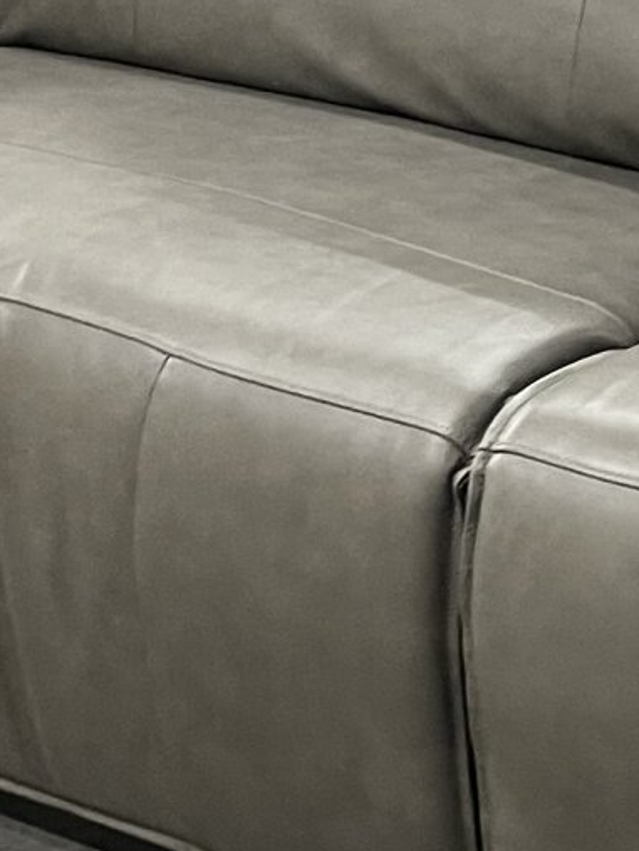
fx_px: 3101
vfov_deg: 15.5
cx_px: 773
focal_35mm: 126
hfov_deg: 11.5
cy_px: 92
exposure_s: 1/60
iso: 320
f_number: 1.6
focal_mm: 5.1
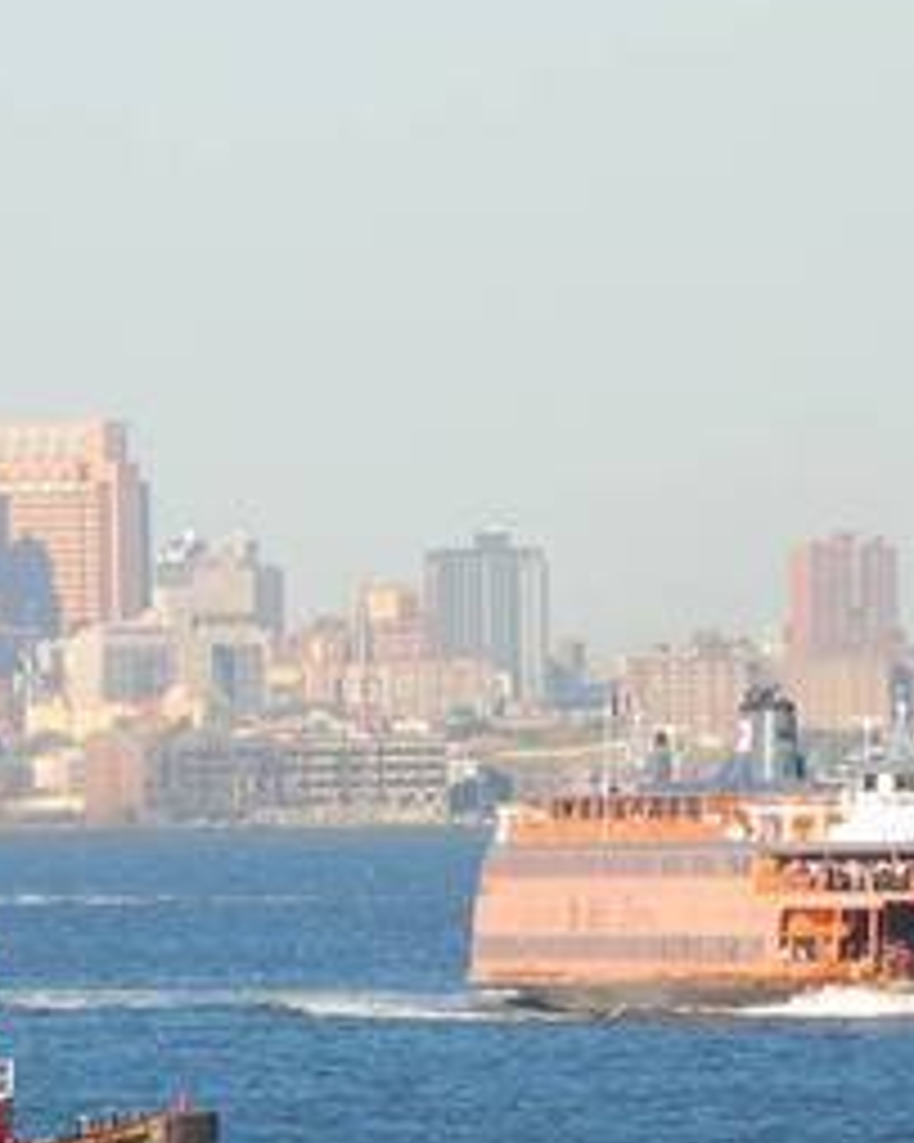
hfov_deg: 2.0
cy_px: 796
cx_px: 437
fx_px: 26323
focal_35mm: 778
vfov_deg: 2.5
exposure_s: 1/320
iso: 140
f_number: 5.6
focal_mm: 200
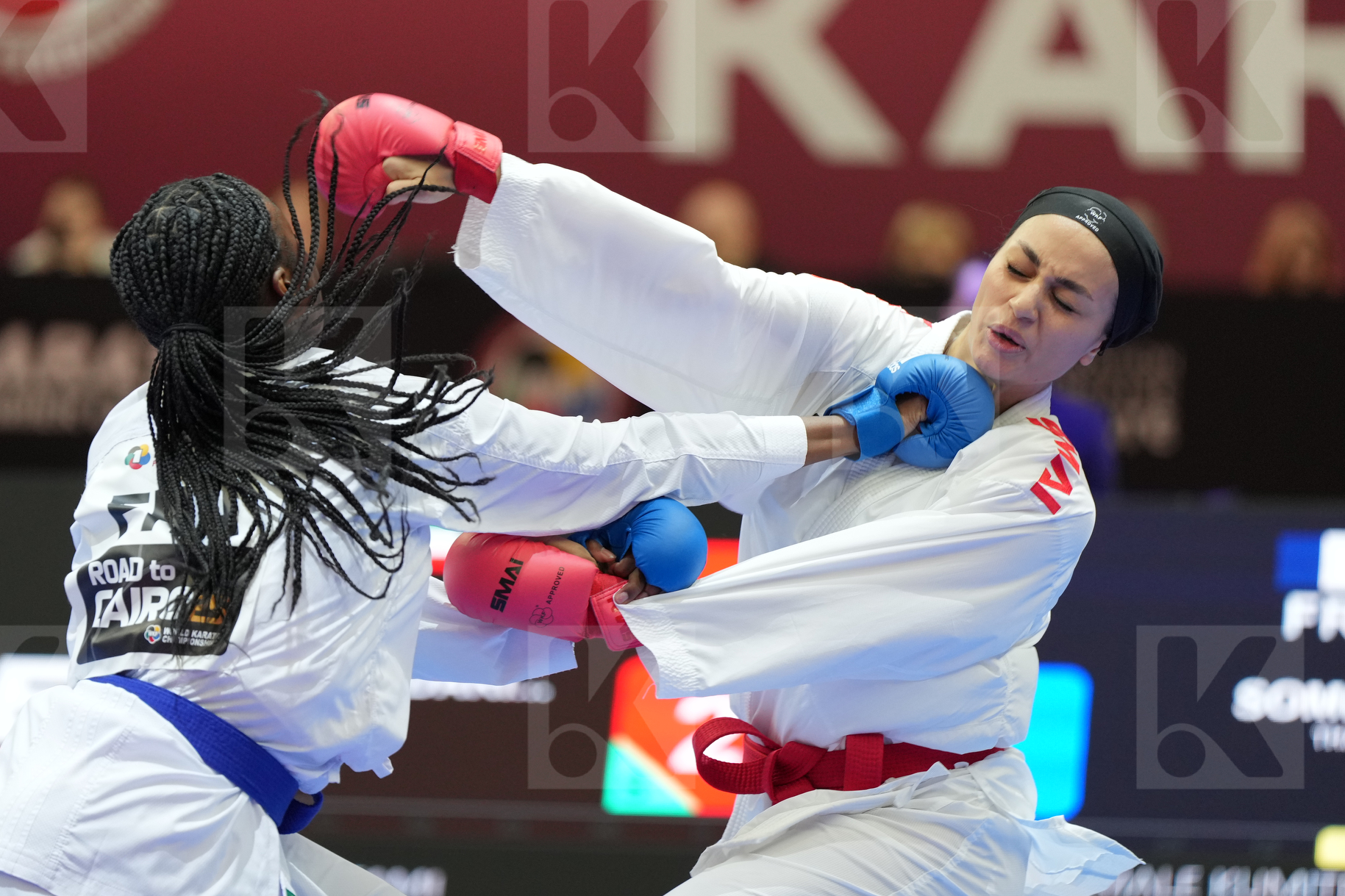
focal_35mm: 257
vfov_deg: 5.3
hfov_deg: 8.0
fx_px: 9600
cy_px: 389
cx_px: 612
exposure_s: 1/1000
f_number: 2.8
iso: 1600
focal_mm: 188
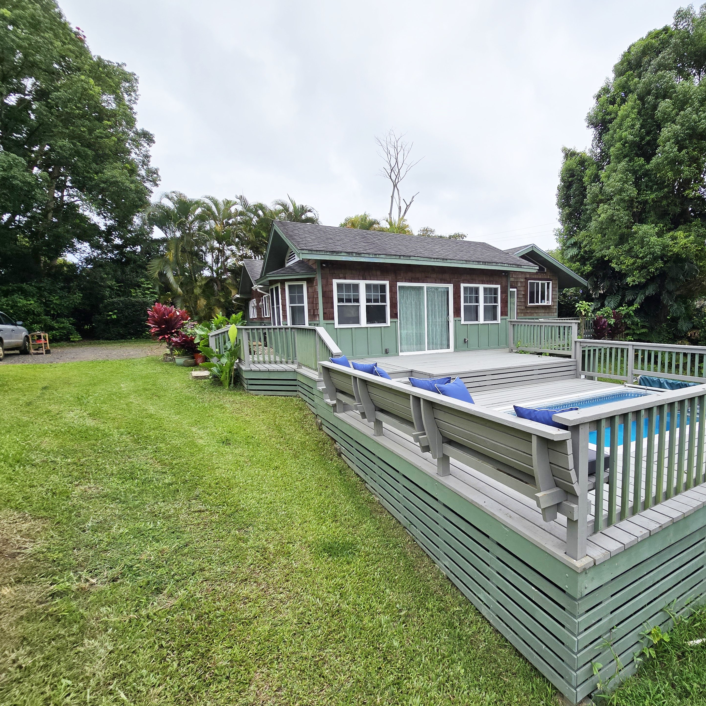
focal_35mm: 16
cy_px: 359
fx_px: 369
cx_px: 443
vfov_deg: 87.4
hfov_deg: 85.7
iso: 50
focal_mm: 2.2
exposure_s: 1/1601
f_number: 2.2
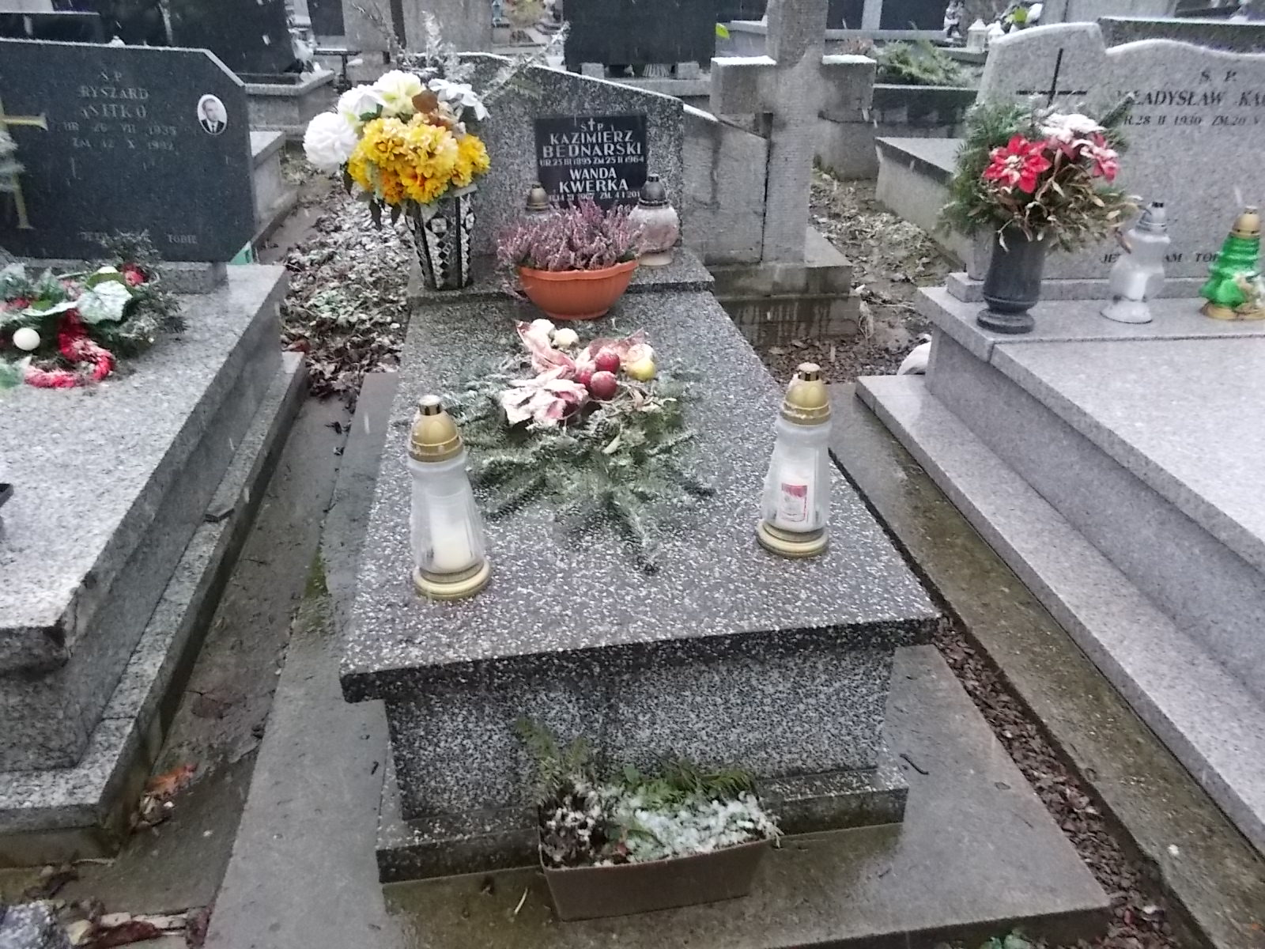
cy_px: 474
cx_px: 632
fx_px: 950
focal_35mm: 26
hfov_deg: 67.3
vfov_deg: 53.1
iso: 400
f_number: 3.2
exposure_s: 1/80
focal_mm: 4.6
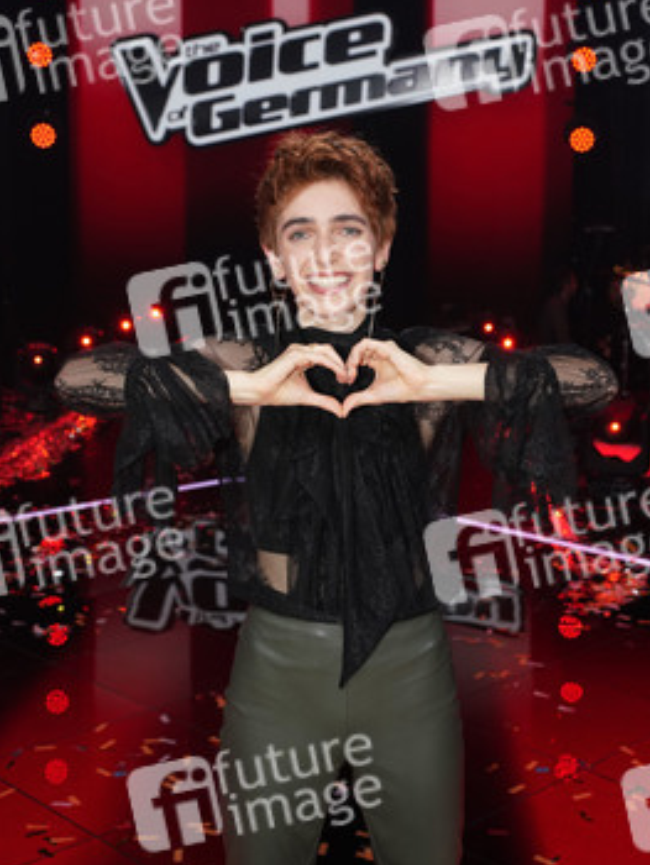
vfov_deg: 42.0
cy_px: 423
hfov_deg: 32.2
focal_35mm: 45
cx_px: 326
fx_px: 1125
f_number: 5.6
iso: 1600
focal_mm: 41
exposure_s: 1/100
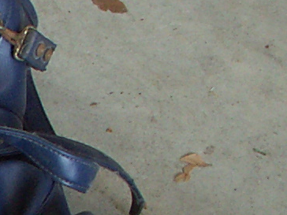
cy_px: 444
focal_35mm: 197
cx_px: -344
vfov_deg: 7.2
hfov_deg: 9.2
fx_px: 1633
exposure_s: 1/125
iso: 100
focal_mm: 7.2
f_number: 4.5
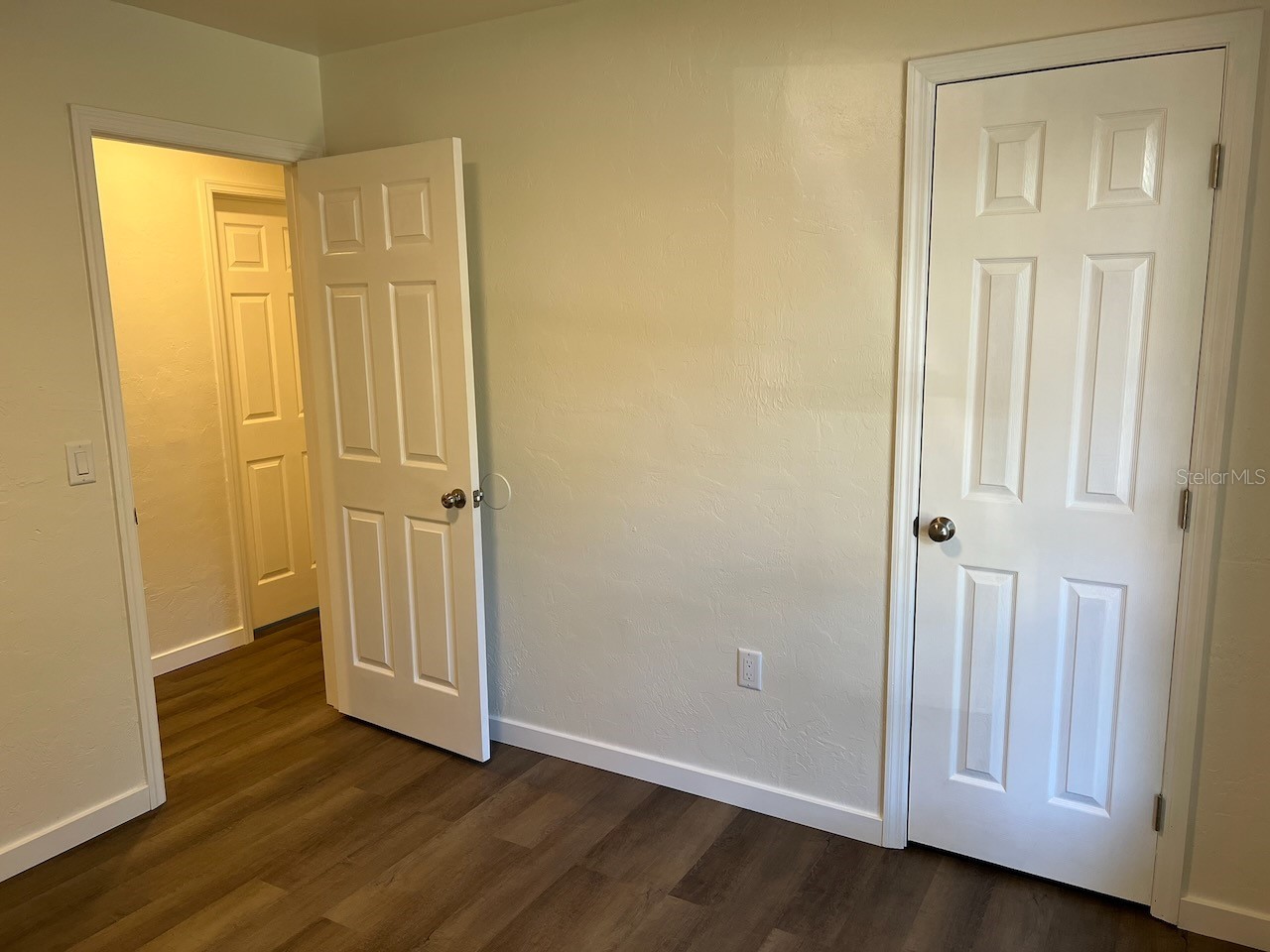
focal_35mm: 26
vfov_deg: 53.1
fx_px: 954
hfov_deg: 67.3
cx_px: 635
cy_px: 476
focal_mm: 5.7
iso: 100
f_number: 1.5
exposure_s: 1/121
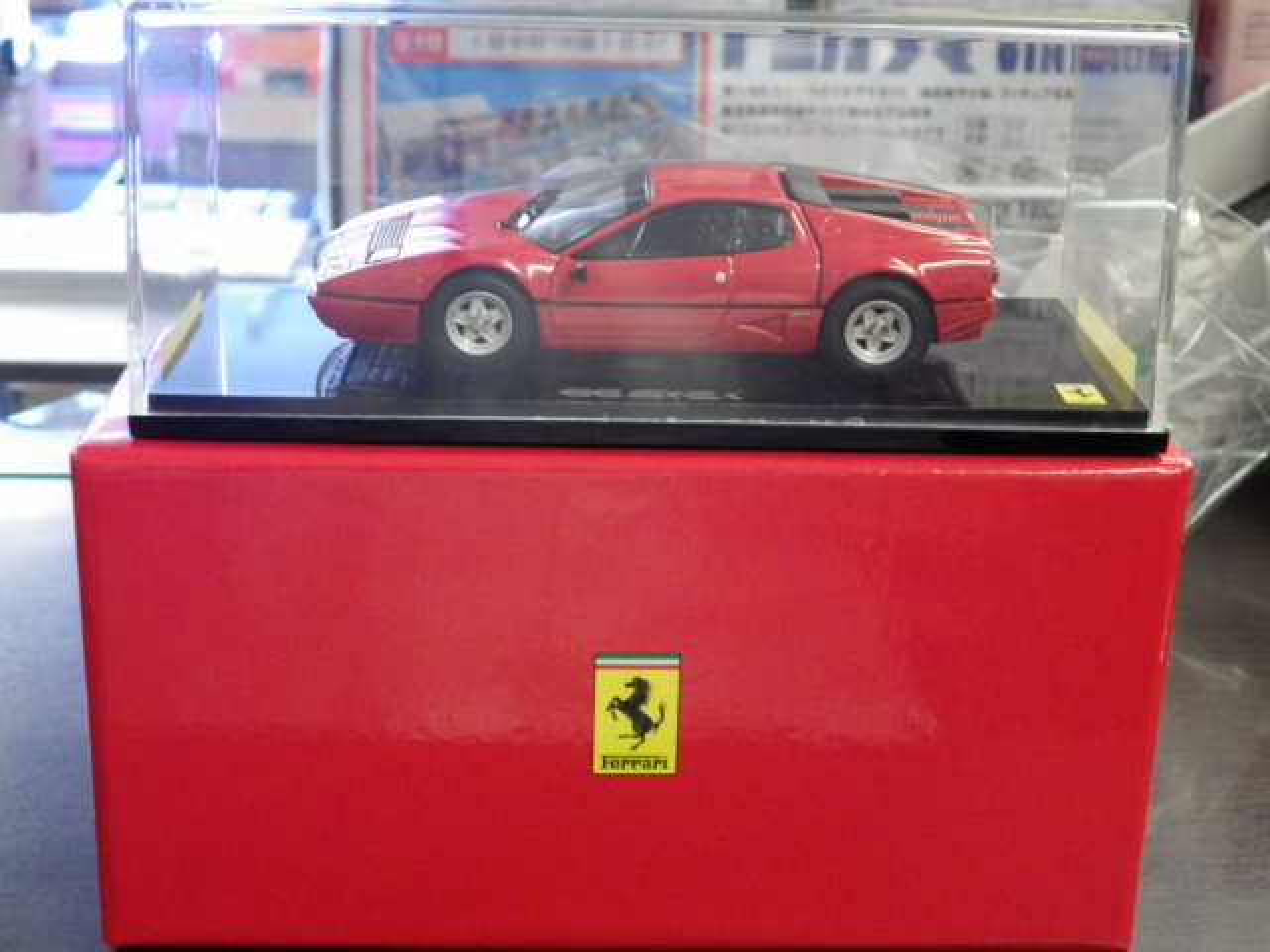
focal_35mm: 59
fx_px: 2165
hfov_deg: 32.7
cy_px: 476
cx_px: 635
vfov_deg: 24.8
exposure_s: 1/40
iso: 800
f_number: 4
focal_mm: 10.7
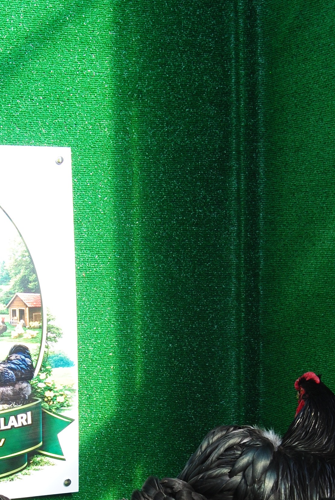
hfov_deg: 19.2
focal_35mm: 71
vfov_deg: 27.4
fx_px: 988
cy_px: 447
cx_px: 146
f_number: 9
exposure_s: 1/100
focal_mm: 20
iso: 200
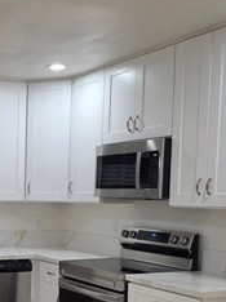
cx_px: -31
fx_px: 549
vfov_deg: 30.2
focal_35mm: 63
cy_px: 230
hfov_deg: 21.8
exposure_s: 1/120
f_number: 1.7
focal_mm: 6.3
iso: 100
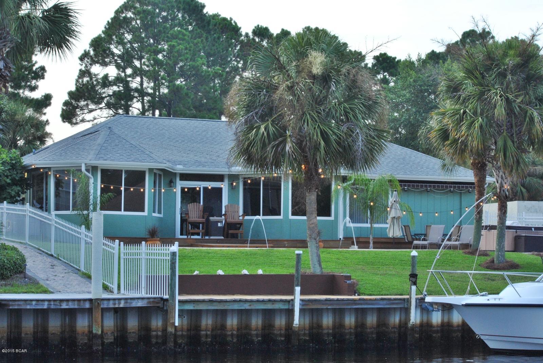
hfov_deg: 24.6
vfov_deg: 16.6
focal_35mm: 82
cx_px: 272
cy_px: 182
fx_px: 1246
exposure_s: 1/13
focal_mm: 55
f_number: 22
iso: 400
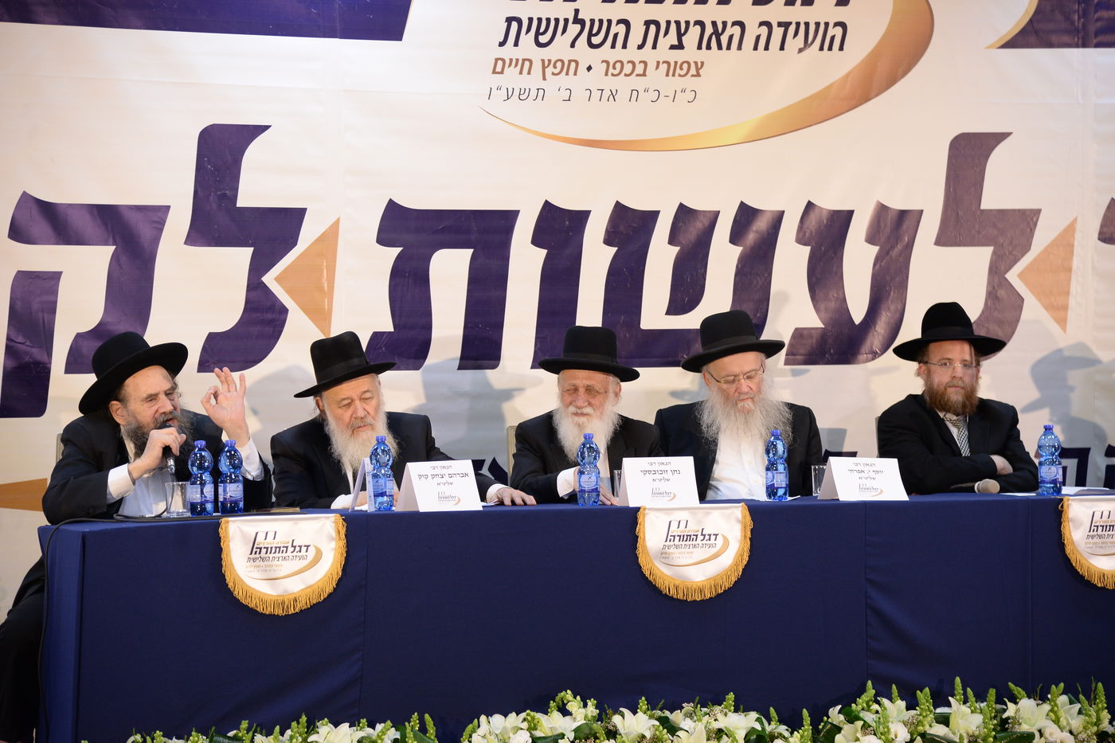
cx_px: 558
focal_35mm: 100
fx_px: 3097
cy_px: 372
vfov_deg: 13.7
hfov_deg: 20.4
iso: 1250
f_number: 4.5
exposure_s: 1/80
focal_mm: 100
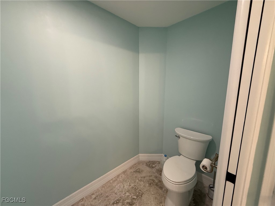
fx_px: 111
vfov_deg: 85.7
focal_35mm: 14
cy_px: 103
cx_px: 138
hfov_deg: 102.1
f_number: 2.2
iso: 250
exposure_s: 1/60
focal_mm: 2.22
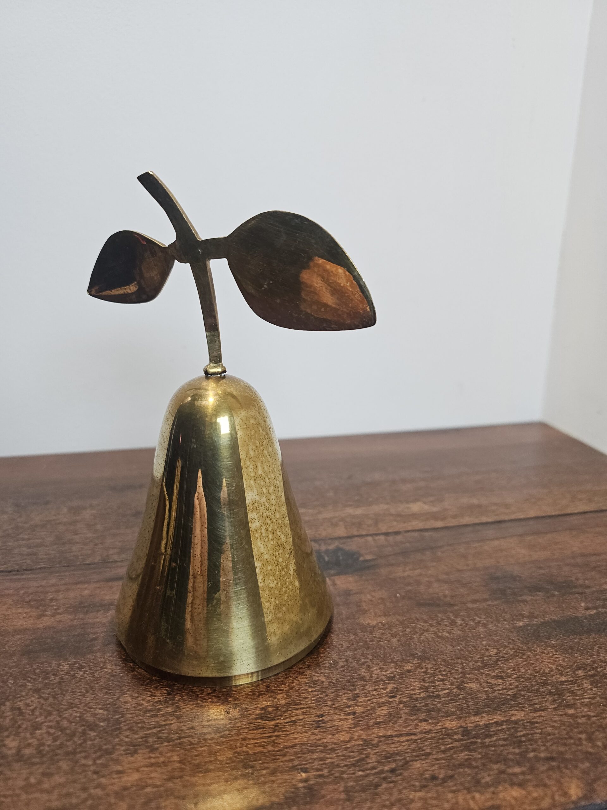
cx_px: 304
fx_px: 538
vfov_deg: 73.9
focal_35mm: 23
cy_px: 405
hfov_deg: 58.9
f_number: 1.7
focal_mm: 6.3
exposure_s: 1/120
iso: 100
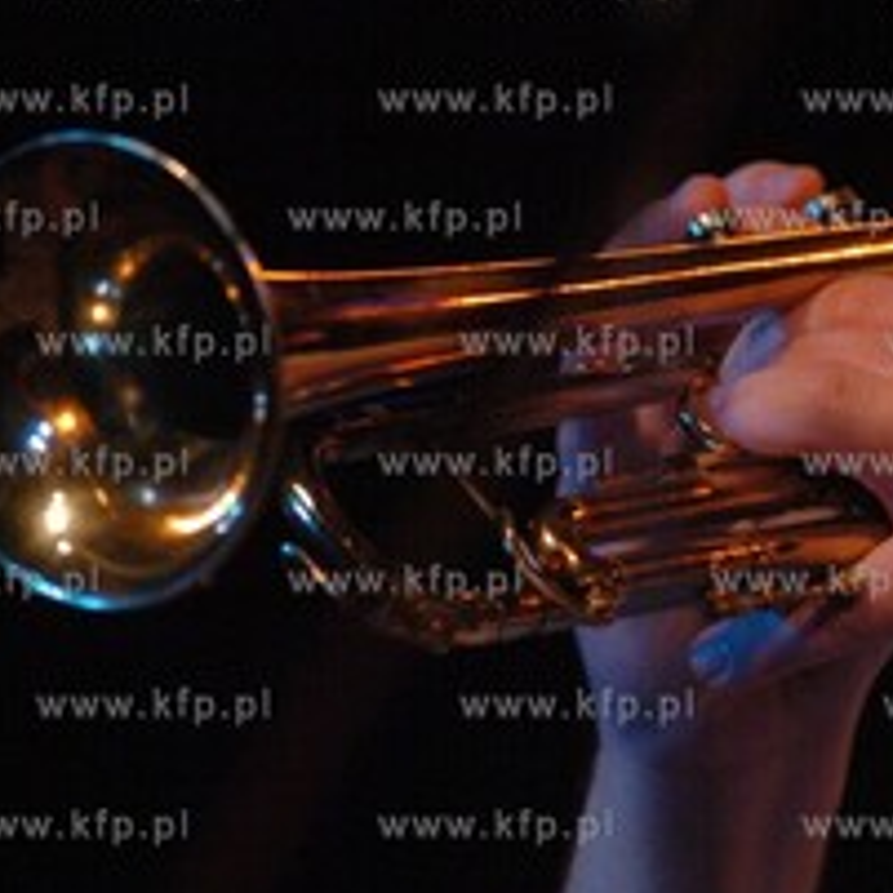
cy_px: 398
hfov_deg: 3.5
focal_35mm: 506
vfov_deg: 3.5
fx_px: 14768
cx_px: 733
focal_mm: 200
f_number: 3.5
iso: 800
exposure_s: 1/125
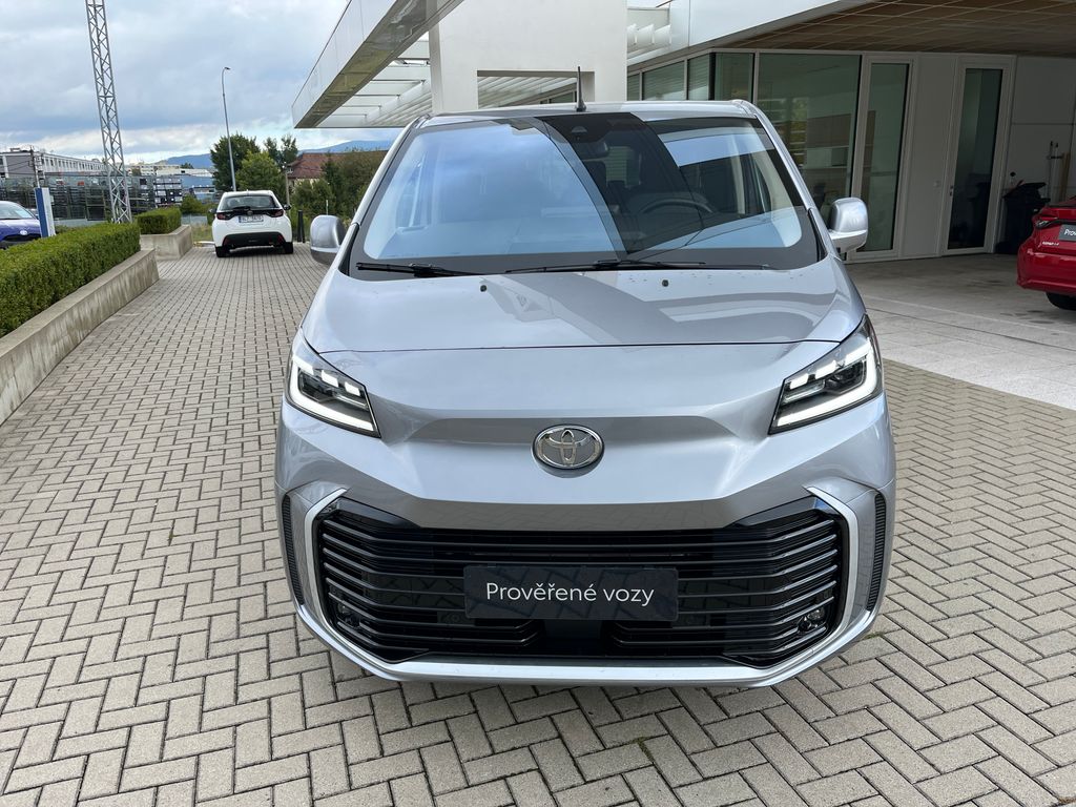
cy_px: 404
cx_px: 538
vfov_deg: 53.1
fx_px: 808
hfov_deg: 67.3
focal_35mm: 26
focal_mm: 5.1
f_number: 1.6
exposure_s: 1/891
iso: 50
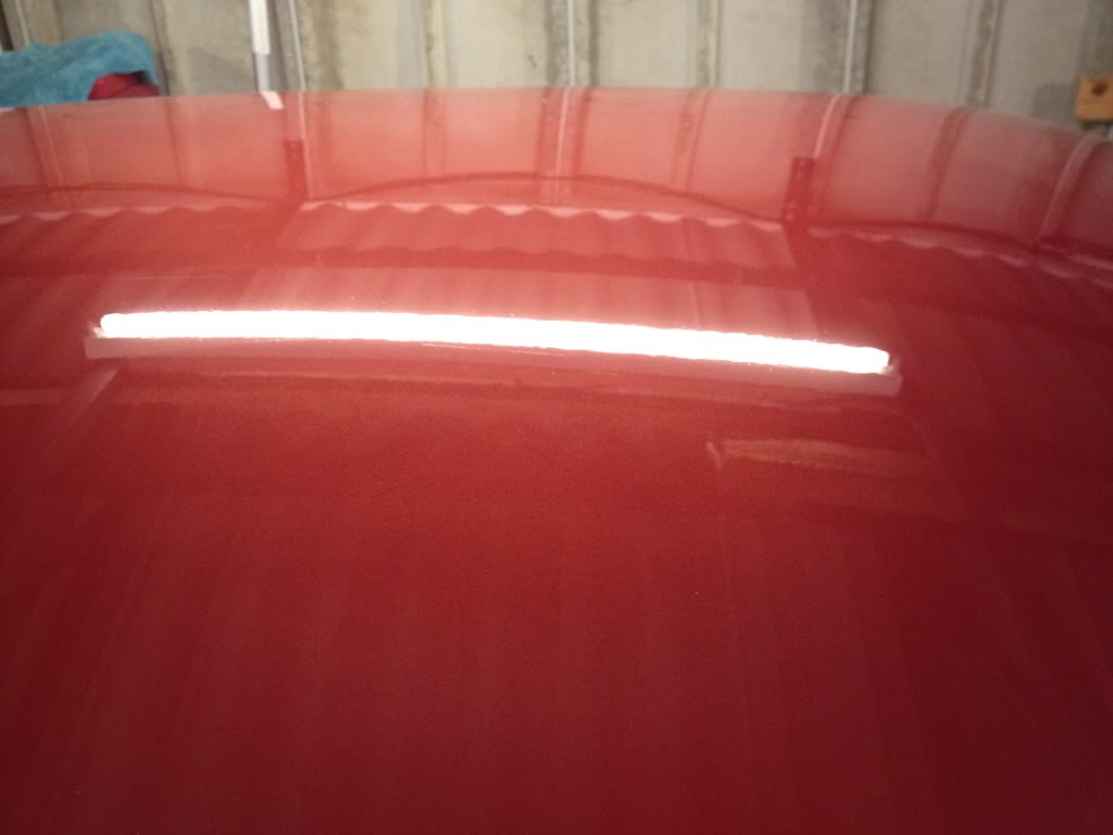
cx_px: 556
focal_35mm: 35
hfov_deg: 52.6
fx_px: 1125
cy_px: 418
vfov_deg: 40.7
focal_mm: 4.3
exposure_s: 1/20
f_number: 2.4
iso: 200
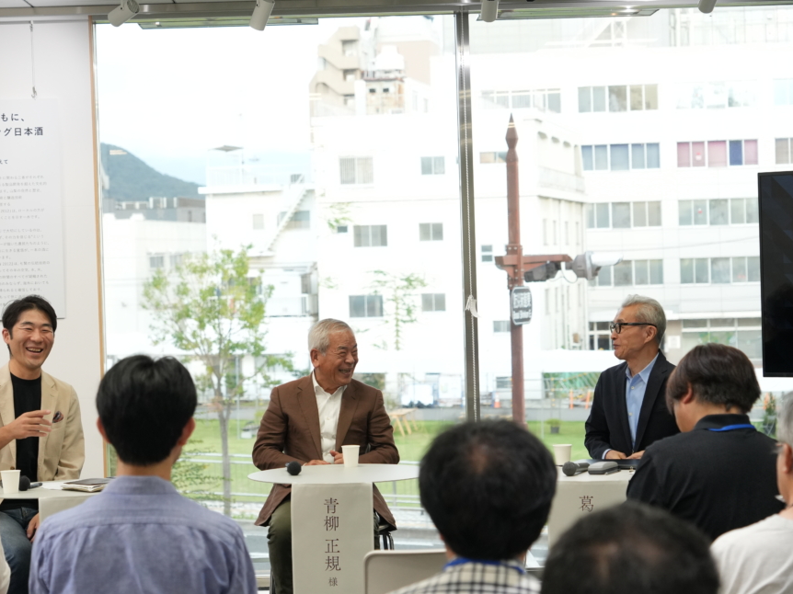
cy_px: 308
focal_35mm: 88
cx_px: 334
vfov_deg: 16.8
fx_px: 2015
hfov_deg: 22.2
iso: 2000
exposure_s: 1/250
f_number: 5.6
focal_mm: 77
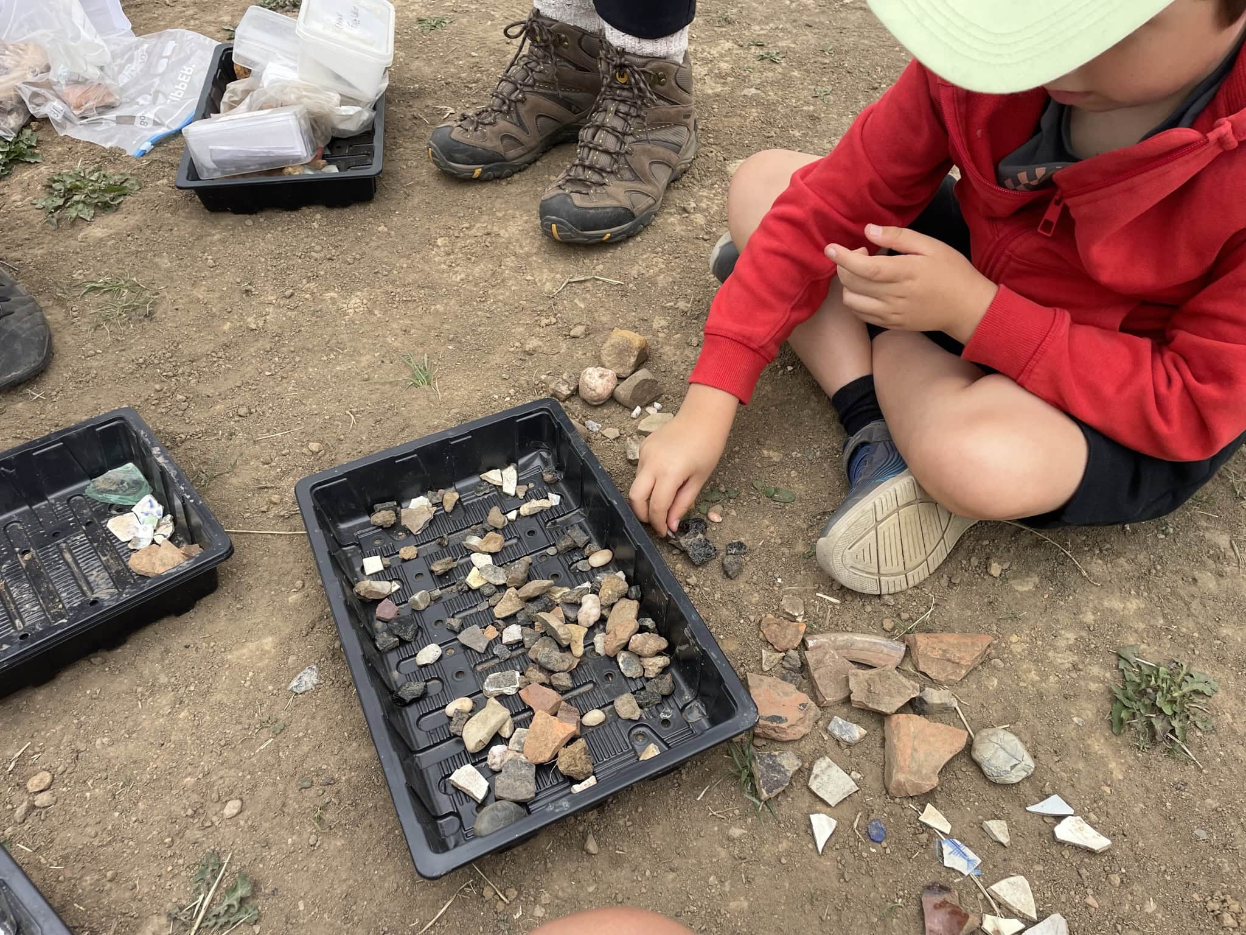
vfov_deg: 53.1
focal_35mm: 26
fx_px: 936
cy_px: 468
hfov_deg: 67.3
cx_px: 623
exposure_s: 1/764
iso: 32
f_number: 1.6
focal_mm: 4.2
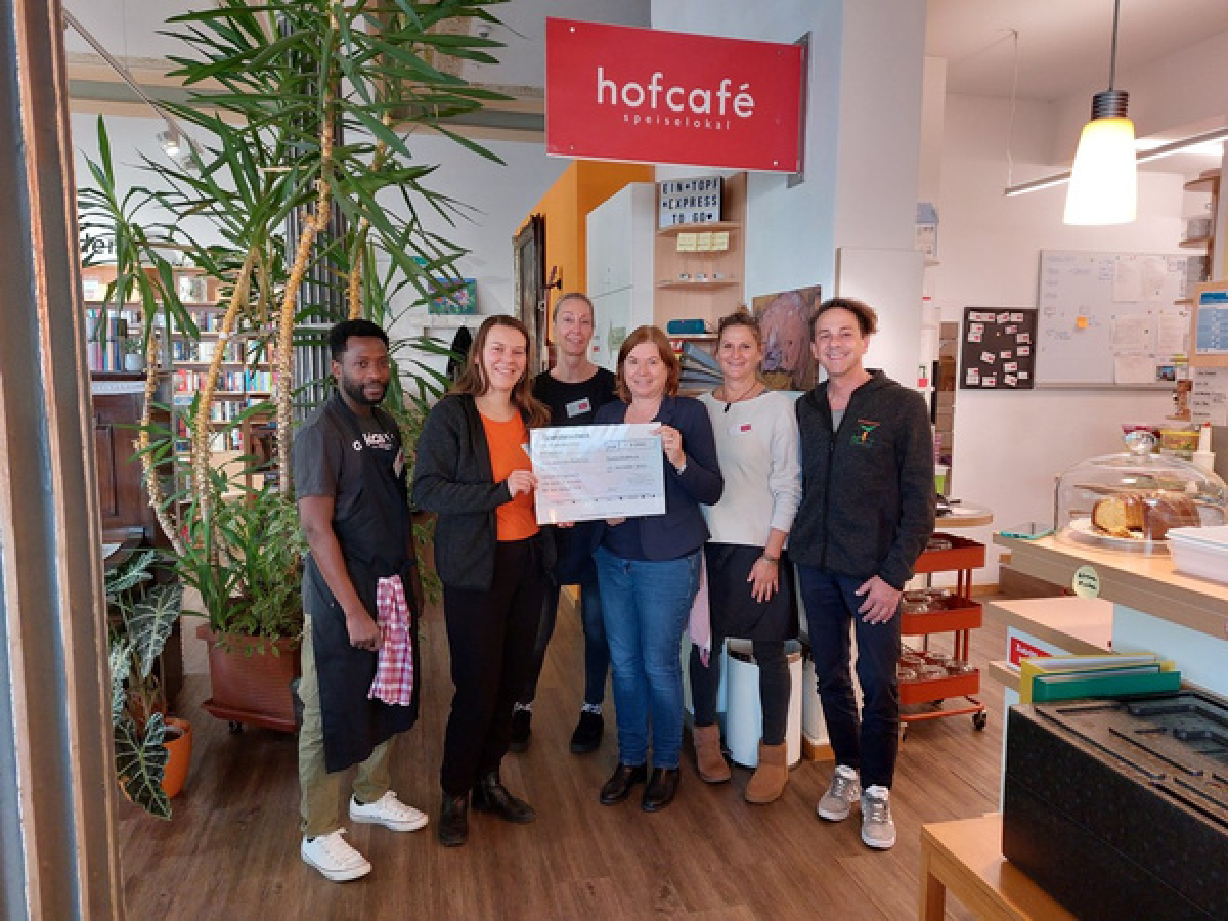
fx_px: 887
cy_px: 460
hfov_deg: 69.4
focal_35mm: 25
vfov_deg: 54.9
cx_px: 614
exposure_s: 1/50
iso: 320
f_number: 1.8
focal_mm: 5.23
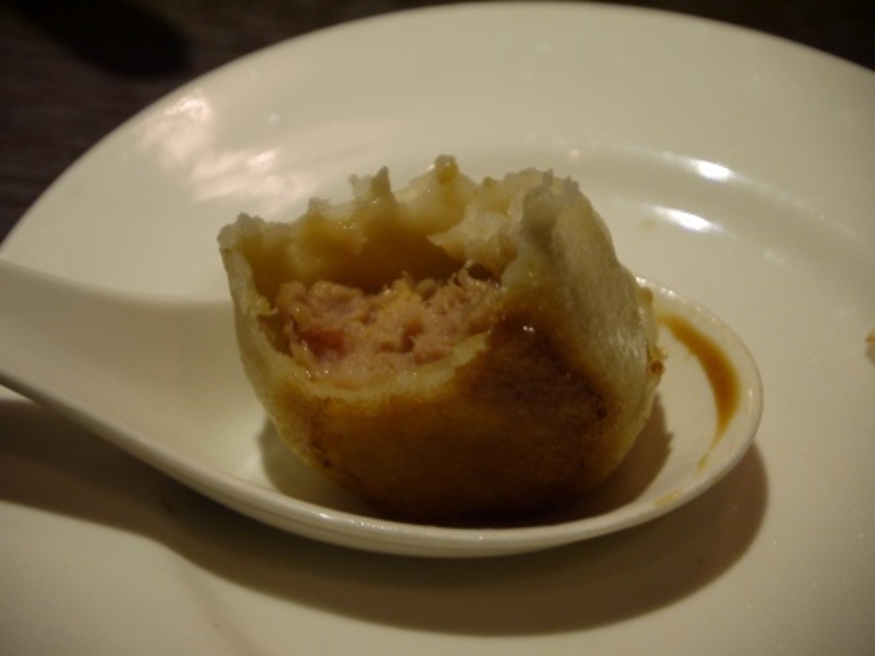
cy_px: 328
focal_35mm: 84
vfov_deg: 17.6
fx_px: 2123
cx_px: 438
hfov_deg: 23.3
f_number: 5.6
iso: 800
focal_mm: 42
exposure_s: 1/80
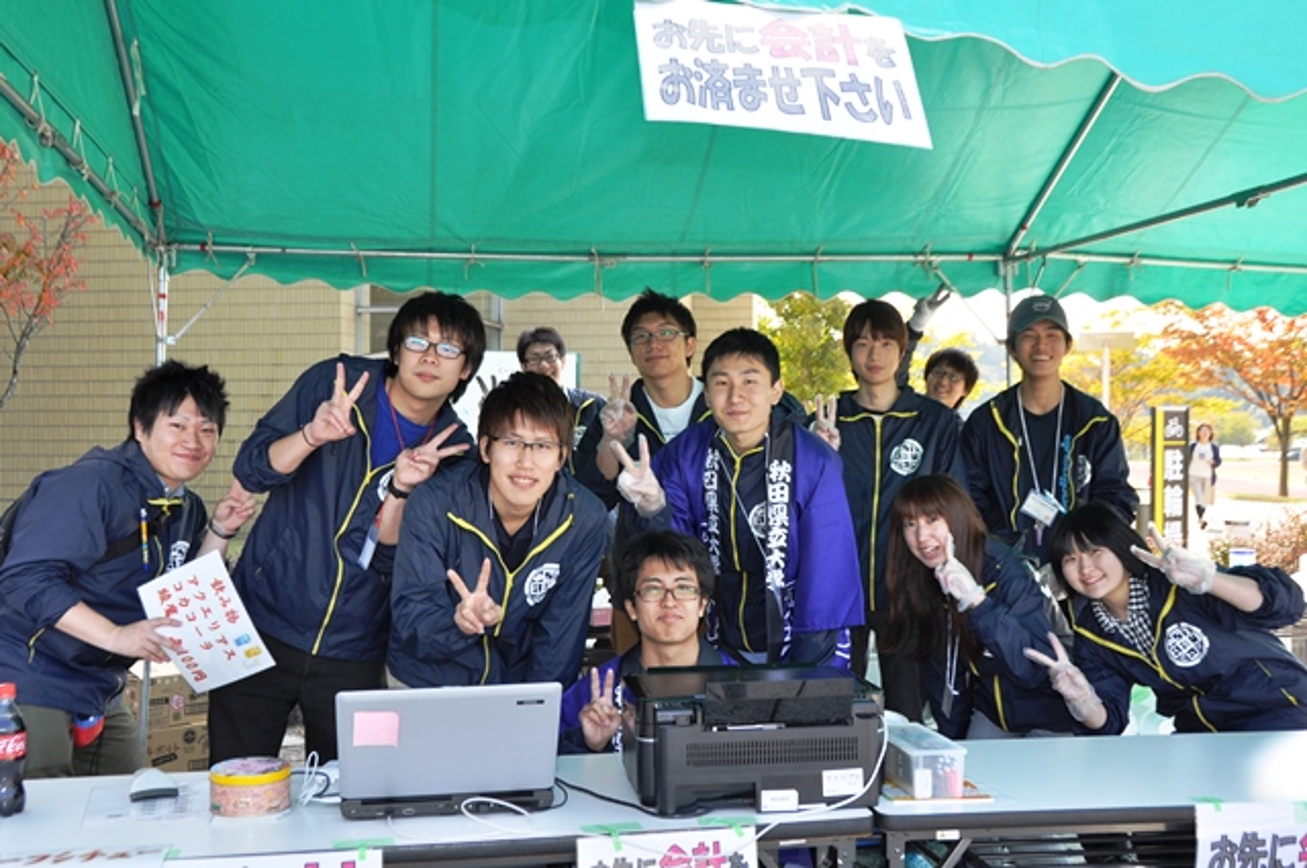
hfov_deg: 49.6
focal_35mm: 39
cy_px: 434
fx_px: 1414
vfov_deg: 34.1
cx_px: 654
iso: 200
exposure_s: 1/200
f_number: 5.6
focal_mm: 26
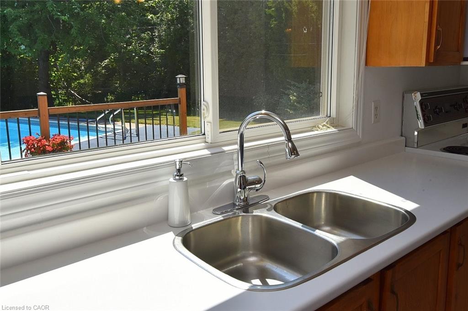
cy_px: 156
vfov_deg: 49.5
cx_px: 234
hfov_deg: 69.4
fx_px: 338
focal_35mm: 26
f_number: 18
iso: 500
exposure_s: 1/200
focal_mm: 26
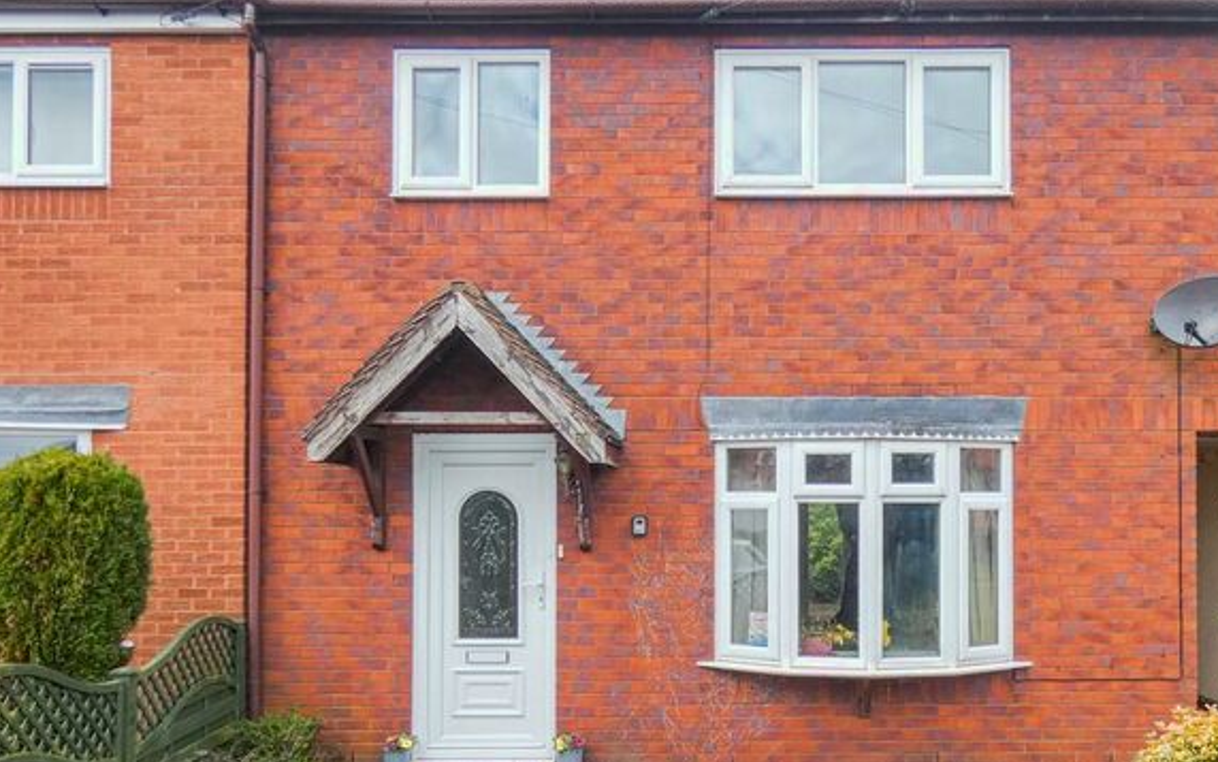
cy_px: 415
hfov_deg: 69.7
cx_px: 730
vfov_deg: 47.6
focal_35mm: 26
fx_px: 863
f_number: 2.8
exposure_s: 1/320
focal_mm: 3.6
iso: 80
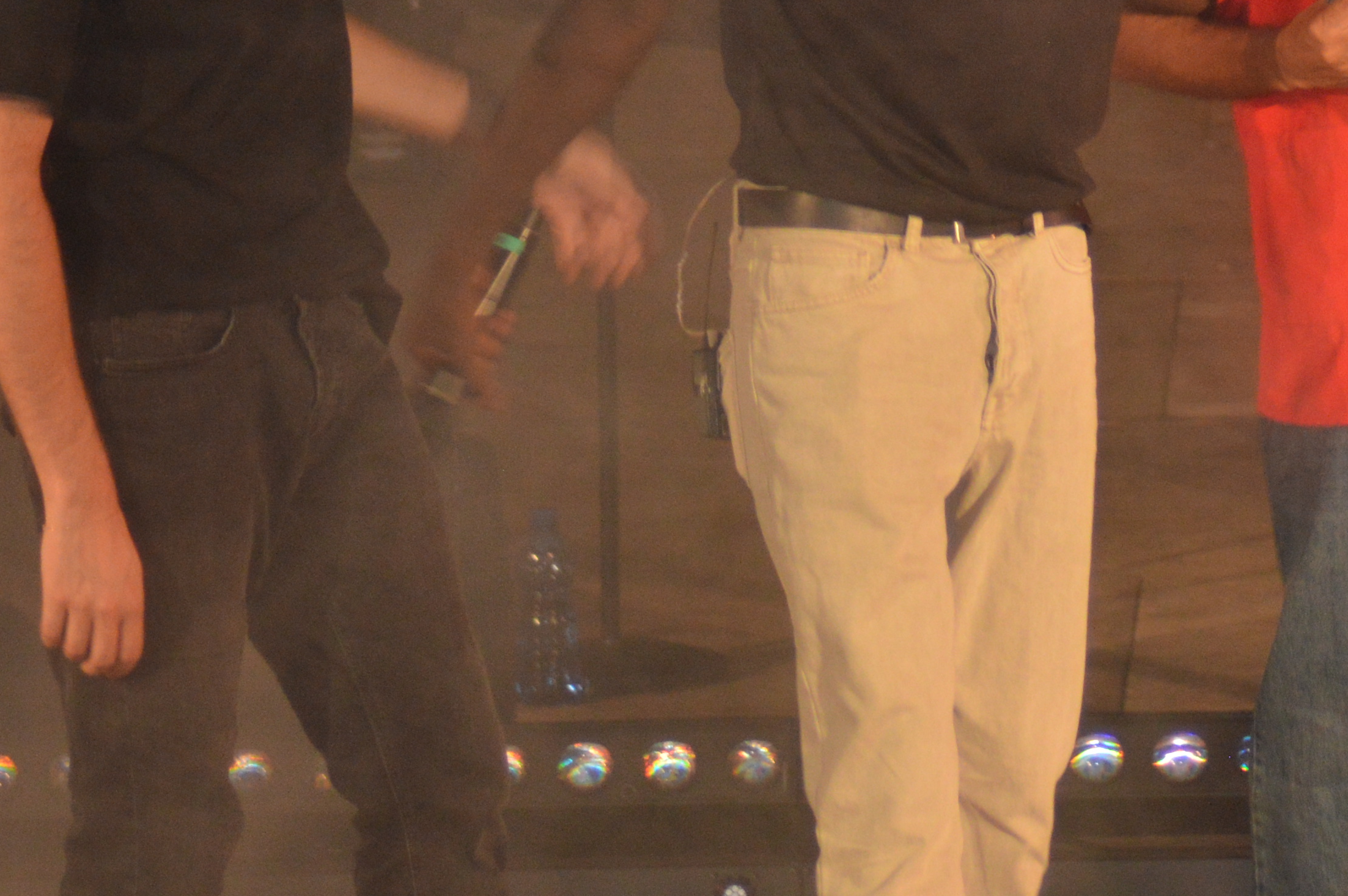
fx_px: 21436
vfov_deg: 2.4
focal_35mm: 573
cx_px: 1593
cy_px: -183
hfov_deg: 3.6
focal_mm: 140
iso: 800
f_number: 4.5
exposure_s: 1/60
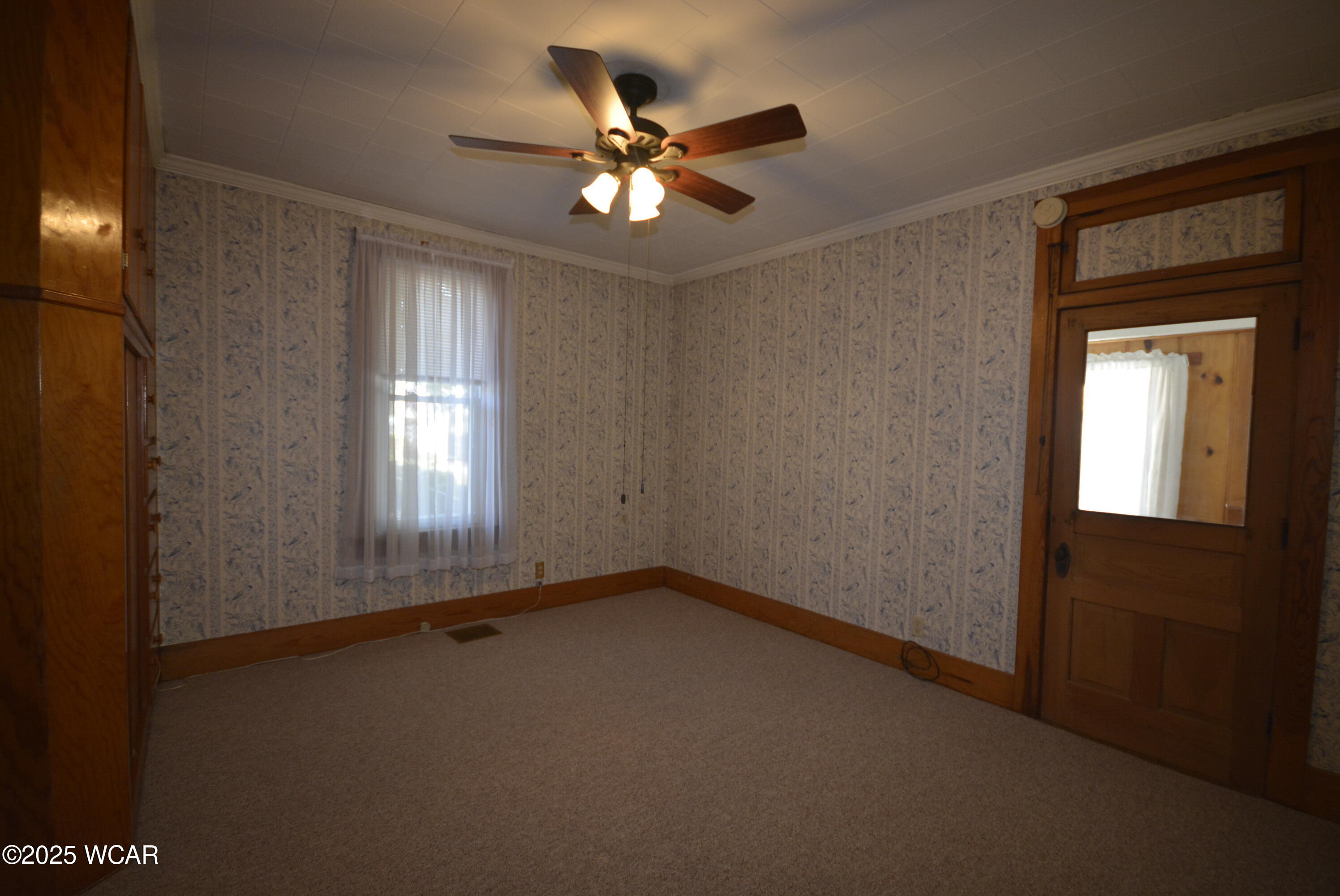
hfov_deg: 100.3
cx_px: 670
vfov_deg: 77.4
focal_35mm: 15
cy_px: 448
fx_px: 559
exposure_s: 1/60
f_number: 4
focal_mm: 10
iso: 720
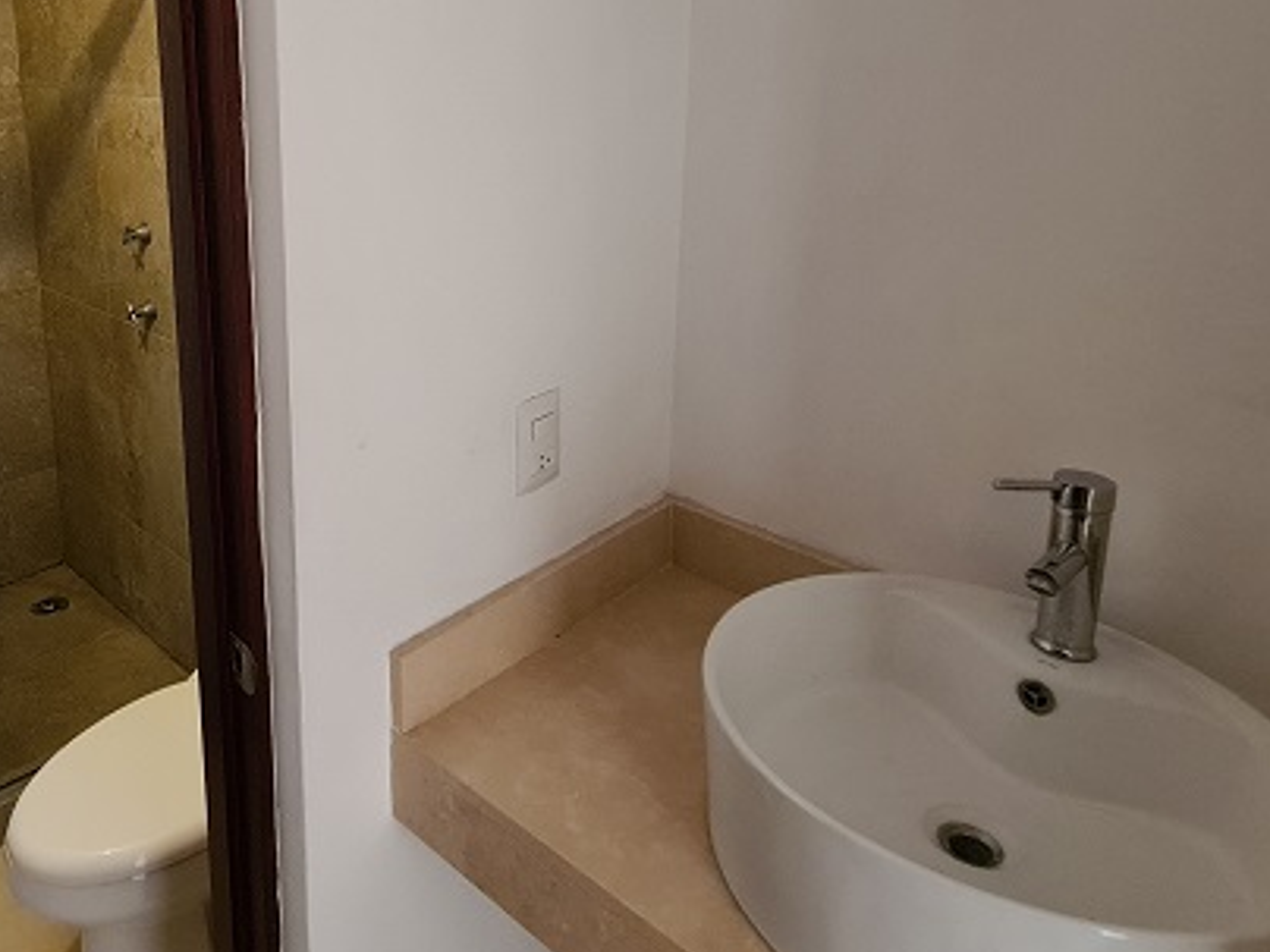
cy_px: 215
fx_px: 954
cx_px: 335
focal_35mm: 26
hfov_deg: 63.8
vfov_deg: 50.4
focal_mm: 2.2
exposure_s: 1/30
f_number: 2.2
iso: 400
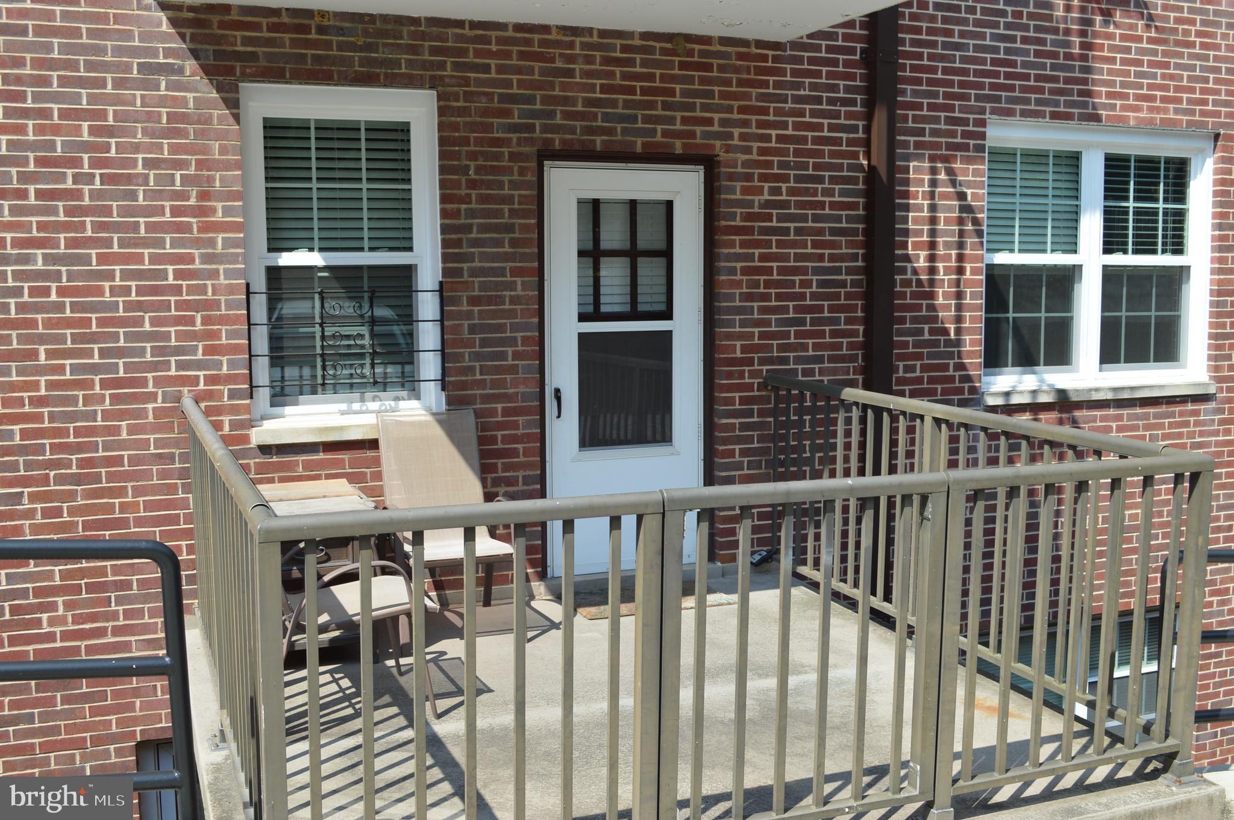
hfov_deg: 53.2
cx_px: 617
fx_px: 1233
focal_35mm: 36
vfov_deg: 36.8
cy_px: 410
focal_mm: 24
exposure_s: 1/200
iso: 100
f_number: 7.1
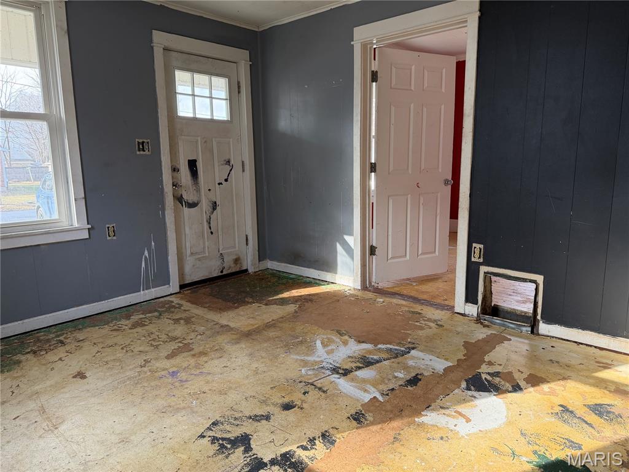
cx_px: 314
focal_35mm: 24
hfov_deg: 71.6
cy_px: 236
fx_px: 436
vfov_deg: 56.8
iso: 200
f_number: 1.78
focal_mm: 6.76
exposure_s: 1/154
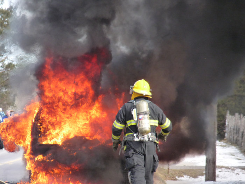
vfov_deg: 3.1
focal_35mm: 486
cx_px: 122
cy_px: 92
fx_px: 3440
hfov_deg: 4.1
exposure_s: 1/400
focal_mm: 86.4
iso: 320
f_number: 4.4
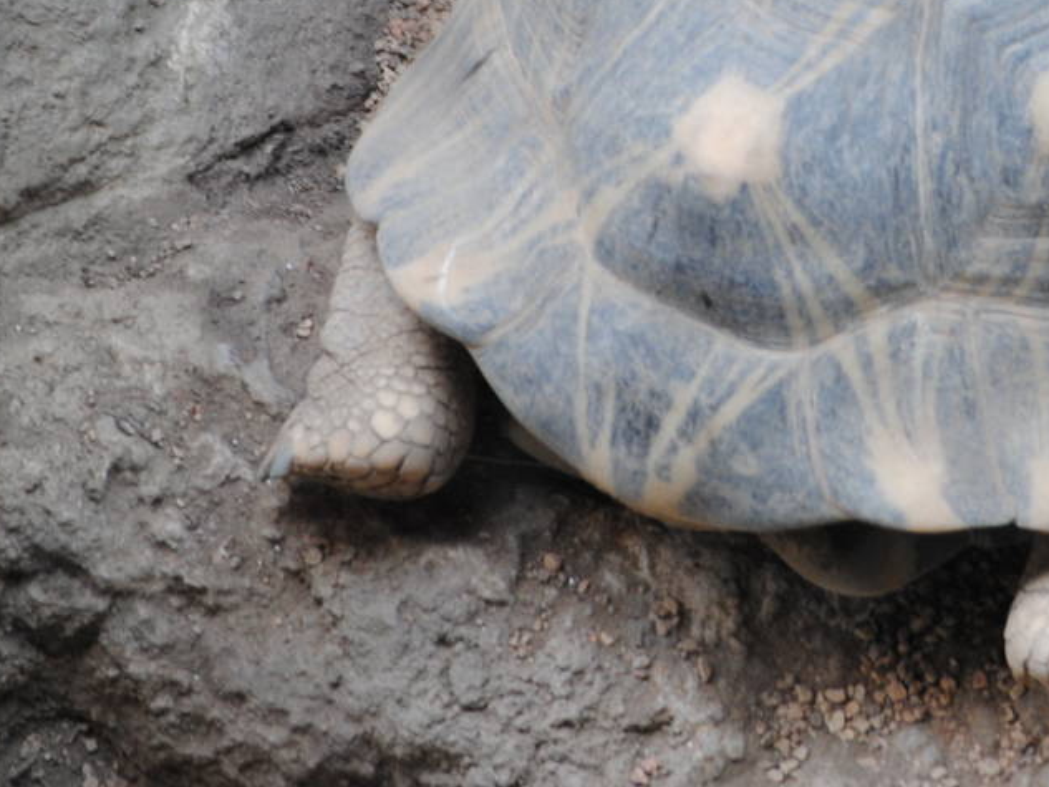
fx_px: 11615
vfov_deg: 3.9
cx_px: 1145
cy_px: -62
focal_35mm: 383
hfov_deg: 5.2
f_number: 4.5
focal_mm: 105
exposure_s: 1/80
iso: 400
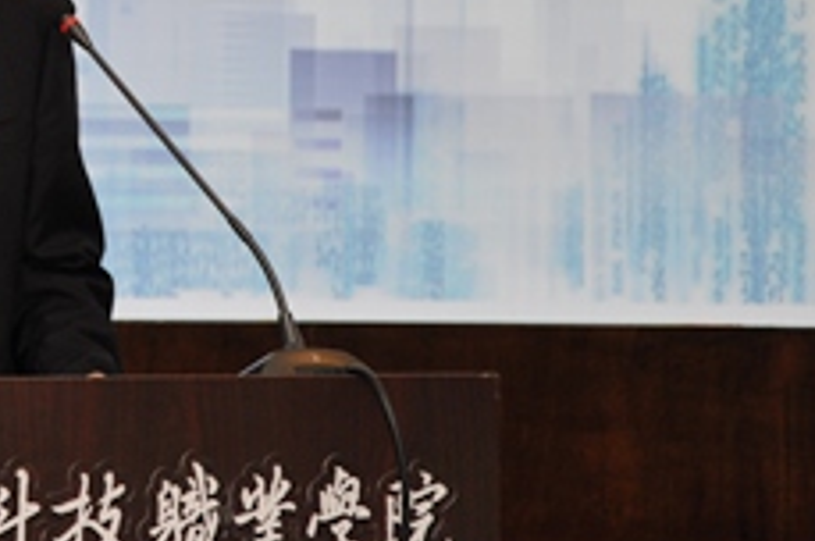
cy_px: -16
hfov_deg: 11.2
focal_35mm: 180
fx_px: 4069
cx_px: -142
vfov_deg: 7.6
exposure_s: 1/80
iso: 400
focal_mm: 50
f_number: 5
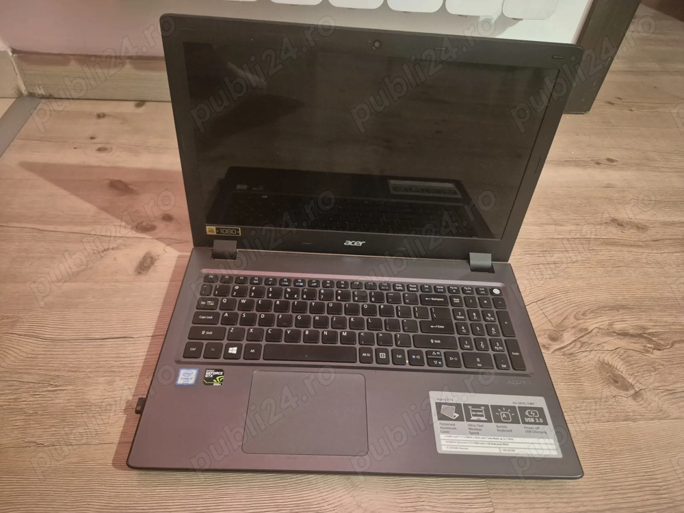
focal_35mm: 23
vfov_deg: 58.9
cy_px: 256
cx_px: 342
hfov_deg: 73.9
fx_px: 454
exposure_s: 1/25
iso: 1250
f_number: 1.8
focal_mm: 5.4
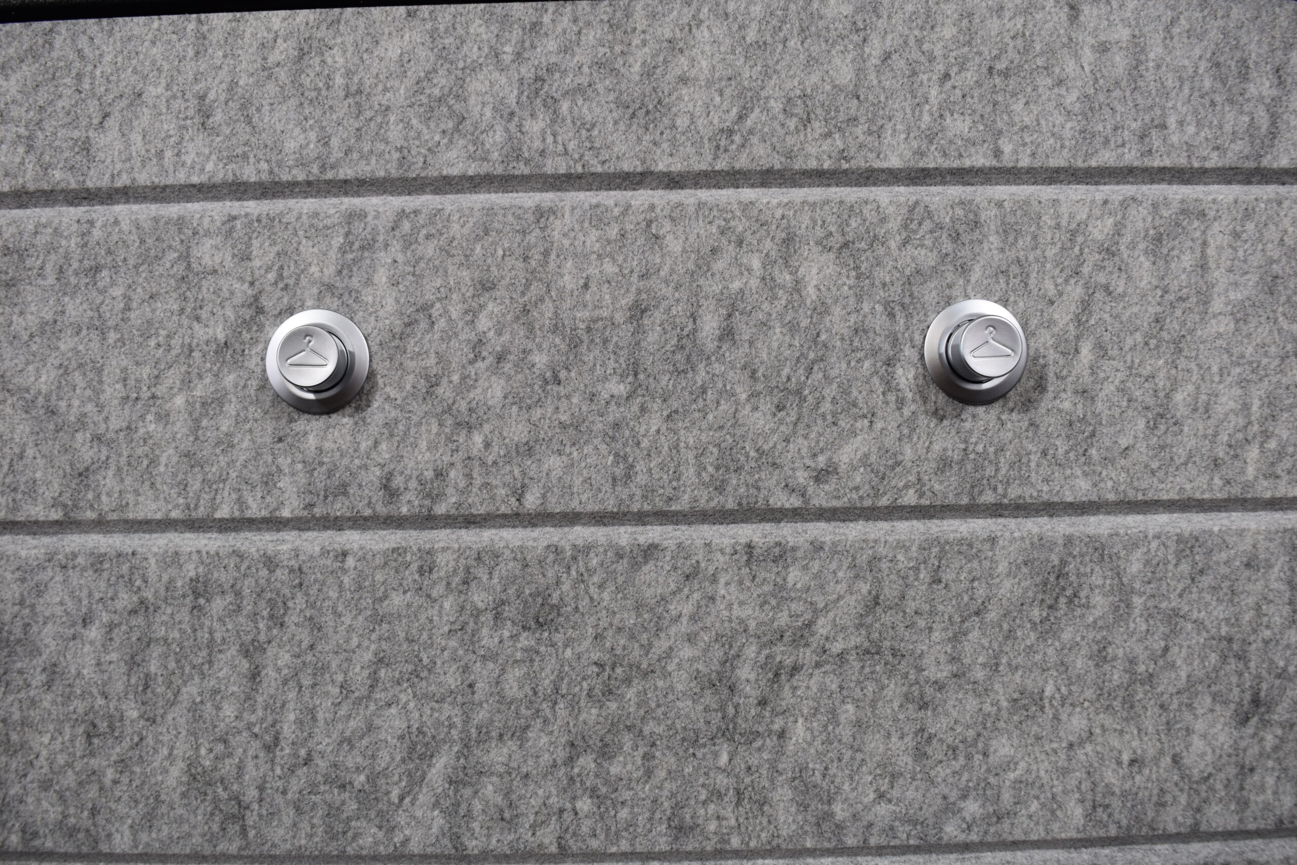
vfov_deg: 40.0
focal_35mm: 33
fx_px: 1189
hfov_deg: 57.2
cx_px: 648
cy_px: 432
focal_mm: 22
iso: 320
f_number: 5.6
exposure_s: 1/125
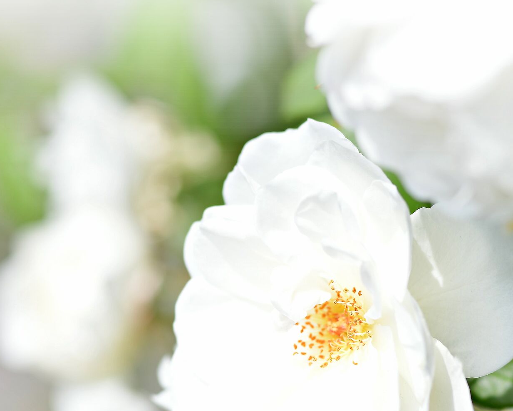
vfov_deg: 6.7
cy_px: 323
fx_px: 3522
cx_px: 203
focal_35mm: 232
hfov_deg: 8.3
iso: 100
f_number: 2.5
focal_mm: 85
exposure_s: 1/1000
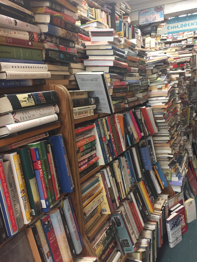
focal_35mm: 29
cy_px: 131
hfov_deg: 48.2
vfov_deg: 61.7
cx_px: 98
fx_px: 220
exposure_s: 1/30
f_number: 2.2
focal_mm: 4.15
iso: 125
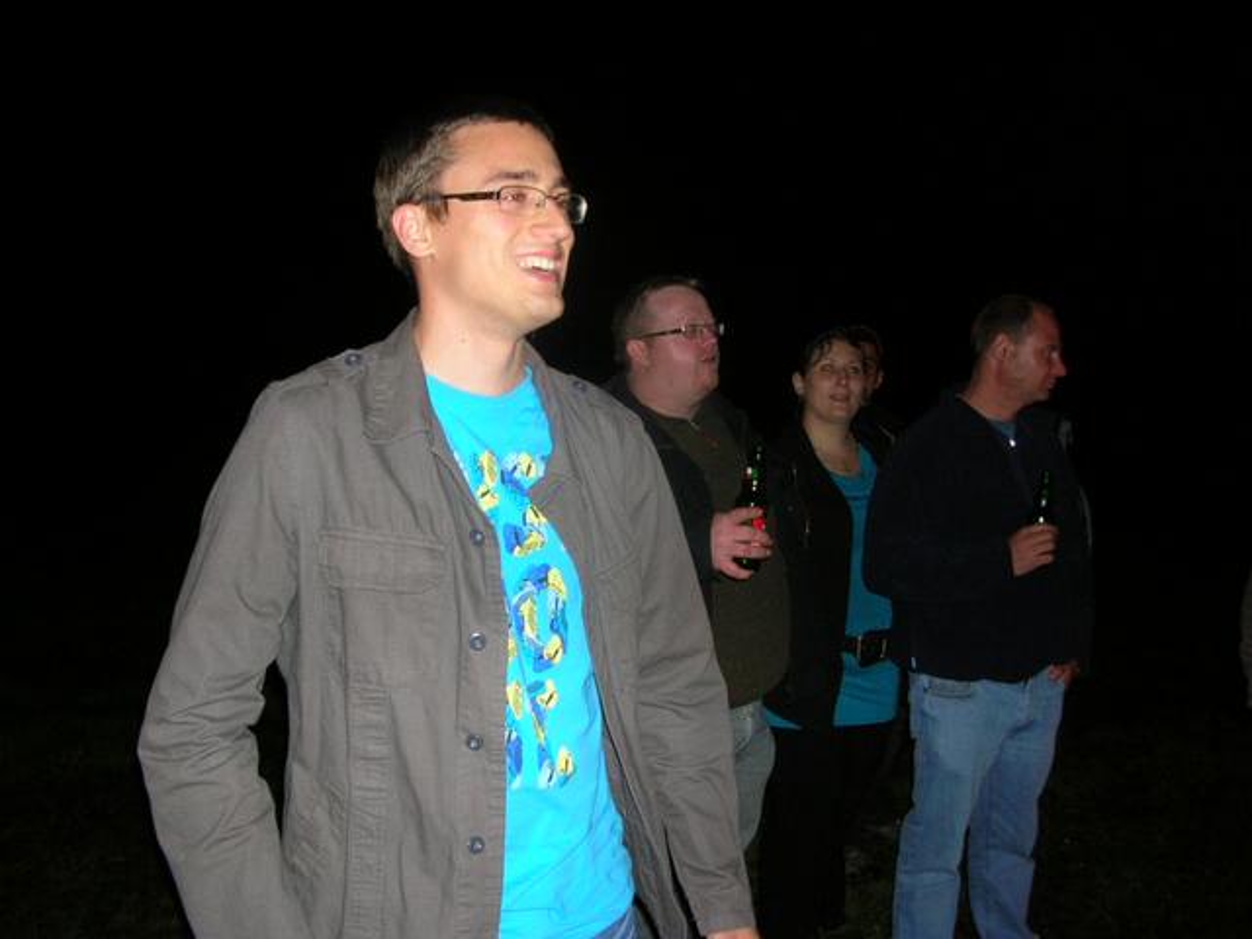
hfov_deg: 52.6
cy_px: 470
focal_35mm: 35
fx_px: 1266
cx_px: 626
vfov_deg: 40.7
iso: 102
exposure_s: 1/60.1
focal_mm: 5.8
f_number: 2.8
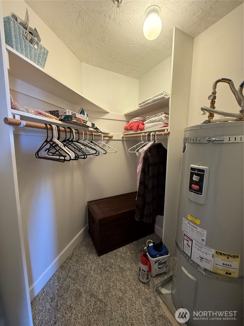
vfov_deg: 102.1
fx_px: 132
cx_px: 122
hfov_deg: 85.7
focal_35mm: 14
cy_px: 163
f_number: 2.2
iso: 500
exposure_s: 1/60
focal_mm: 2.22
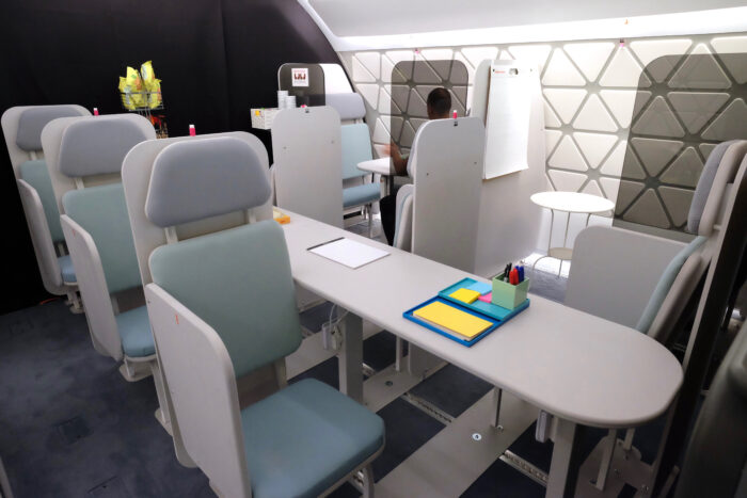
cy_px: 249
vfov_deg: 59.5
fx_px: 436
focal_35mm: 21
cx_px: 374
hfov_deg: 81.2
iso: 3200
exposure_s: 1/34
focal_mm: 14
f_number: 5.6
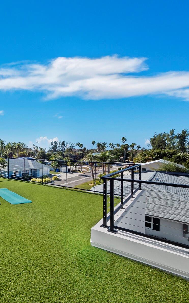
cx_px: -1
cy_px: 153
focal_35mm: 20
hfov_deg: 48.8
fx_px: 165
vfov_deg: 85.1
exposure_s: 1/200
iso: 320
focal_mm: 7
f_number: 13
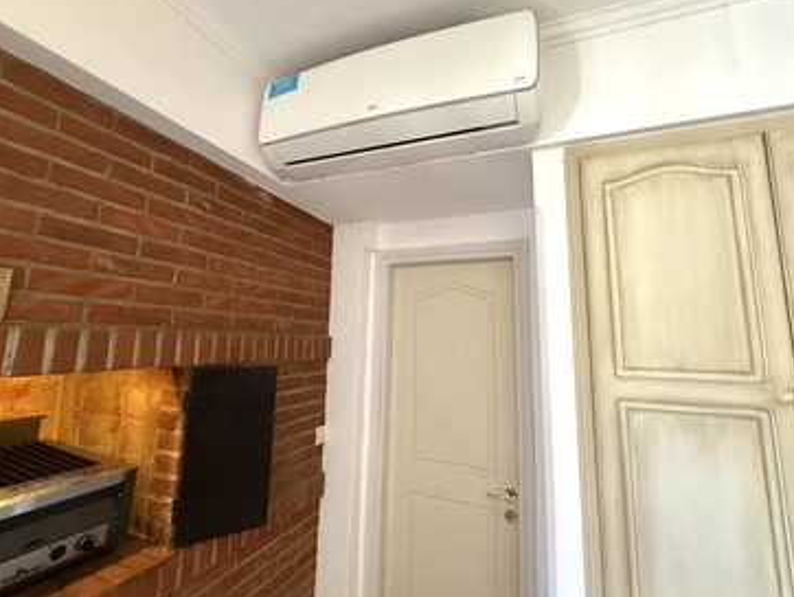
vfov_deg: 74.7
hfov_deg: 91.0
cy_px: 281
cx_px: 408
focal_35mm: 17
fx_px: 390
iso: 250
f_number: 2.2
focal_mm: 2.22
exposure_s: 1/50
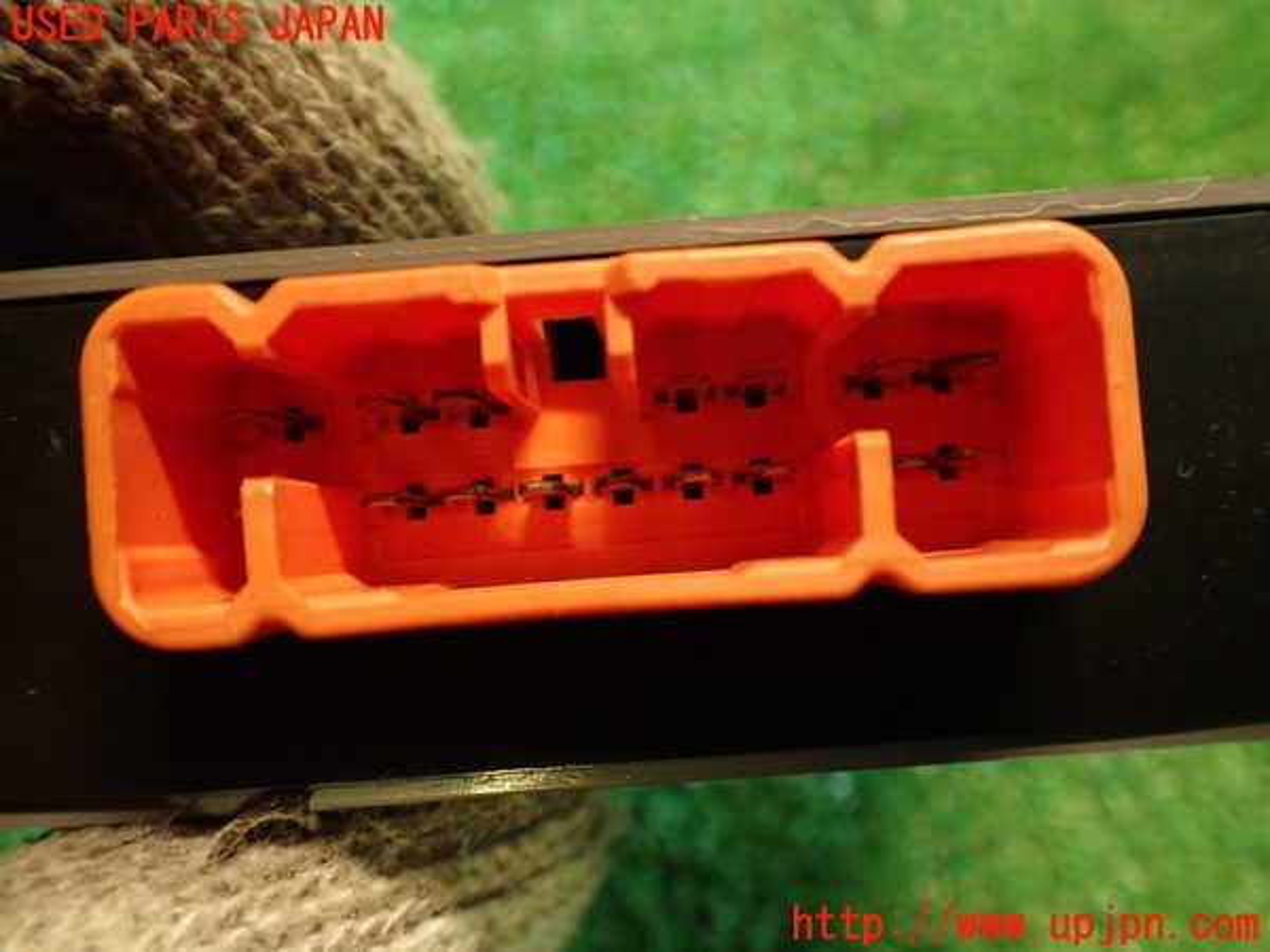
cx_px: 635
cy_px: 476
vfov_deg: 44.2
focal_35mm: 32
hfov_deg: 56.8
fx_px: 1174
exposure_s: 1/30
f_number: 2.4
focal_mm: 5.79
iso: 500
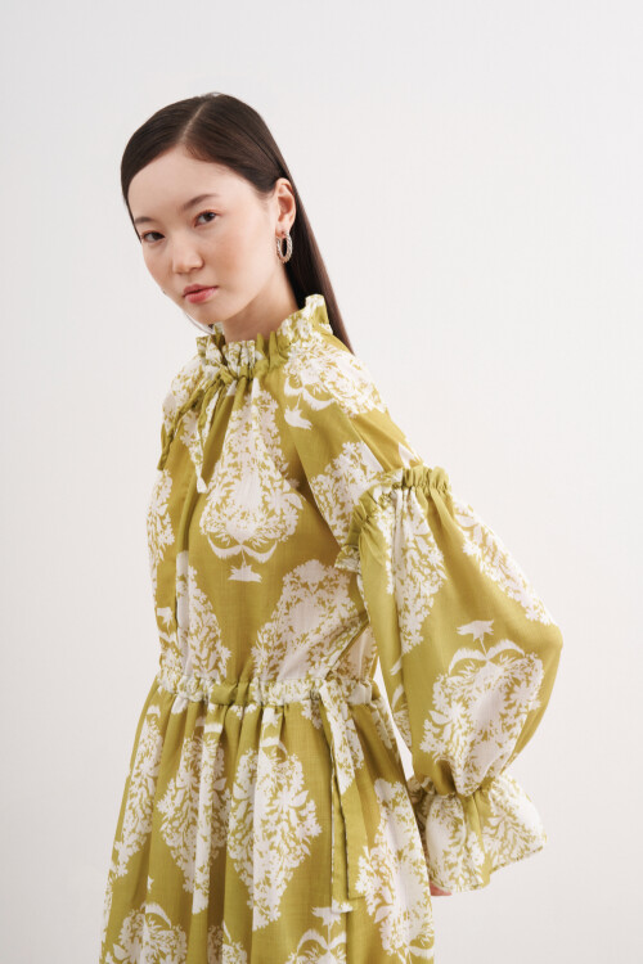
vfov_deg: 28.8
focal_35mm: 70
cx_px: 322
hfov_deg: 19.5
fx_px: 1875
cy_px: 482
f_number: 11
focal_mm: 70
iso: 400
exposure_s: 1/160
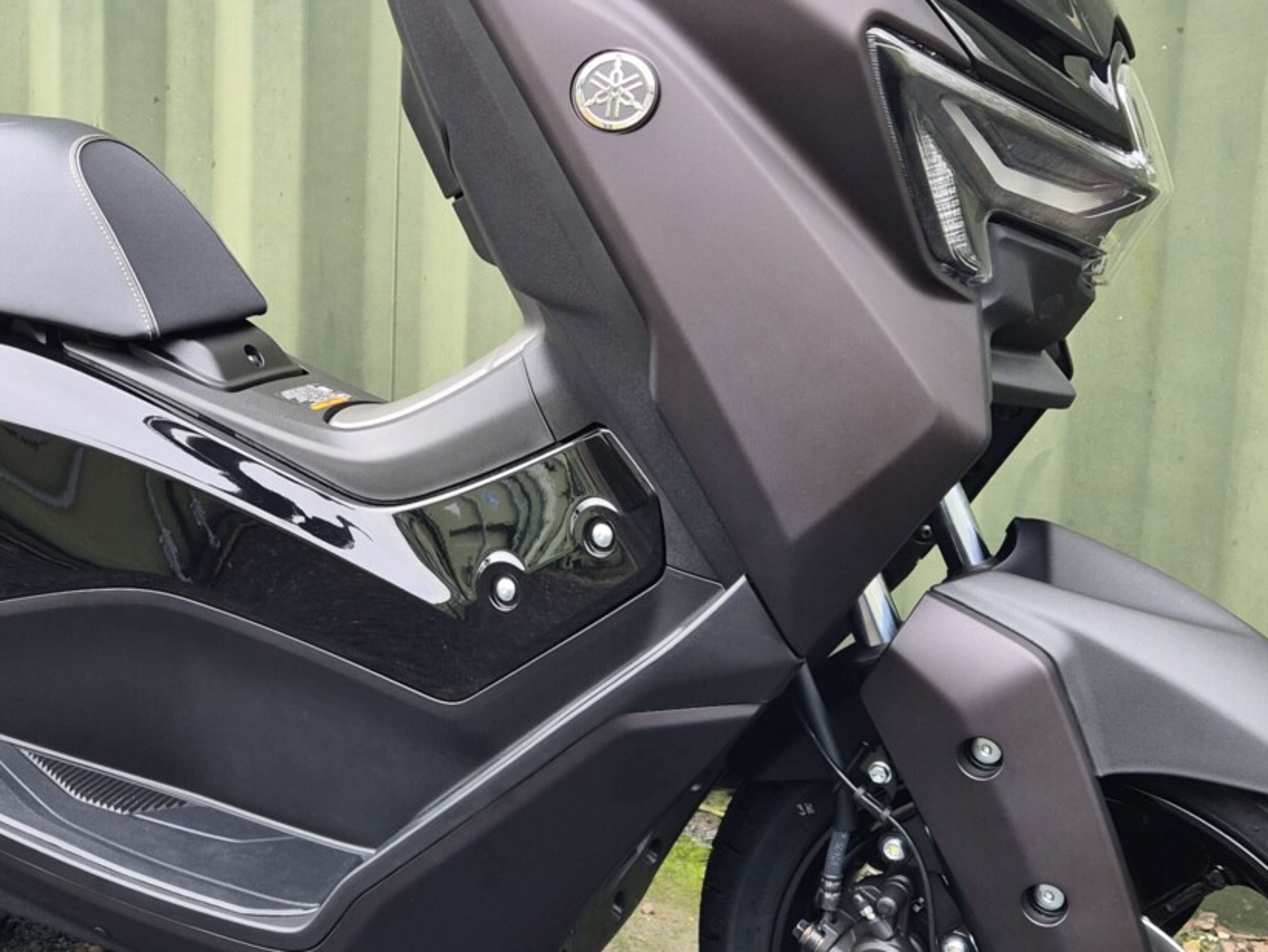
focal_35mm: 56
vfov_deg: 26.0
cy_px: 359
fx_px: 2052
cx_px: 230
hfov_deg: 33.2
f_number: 1.8
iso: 100
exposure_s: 1/180
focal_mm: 5.4
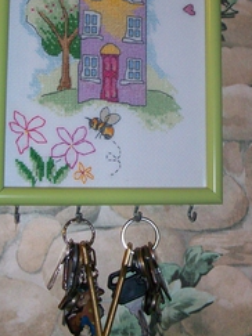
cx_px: 115
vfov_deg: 30.5
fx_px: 612
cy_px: 116
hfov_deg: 23.3
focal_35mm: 63
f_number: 2.8
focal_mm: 5.7
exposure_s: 1/60
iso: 160
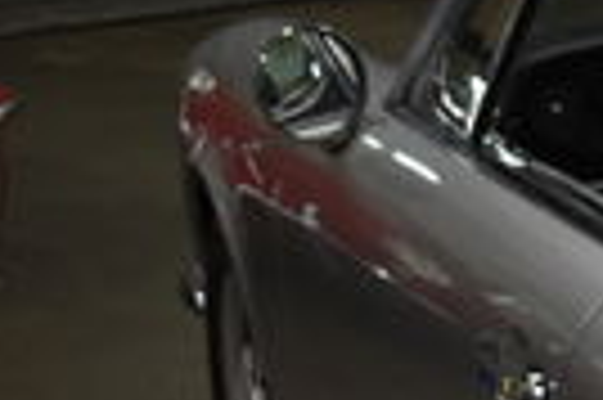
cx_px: 1508
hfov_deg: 9.8
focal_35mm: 181
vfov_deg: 7.3
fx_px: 3026
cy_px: 760
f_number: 3.8
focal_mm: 21
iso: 800
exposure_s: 1/200
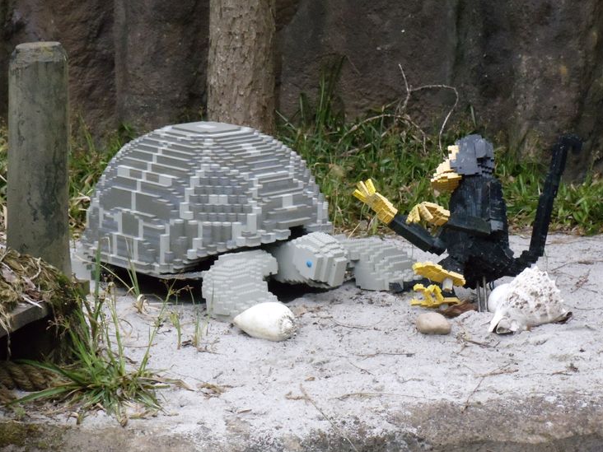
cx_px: 302
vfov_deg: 9.7
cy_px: 206
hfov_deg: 12.9
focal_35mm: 153
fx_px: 2665
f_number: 5
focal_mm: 19.11
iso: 800
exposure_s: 1/640
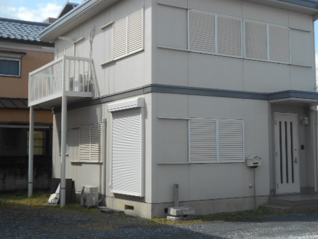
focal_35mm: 56
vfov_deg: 26.1
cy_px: 108
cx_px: 190
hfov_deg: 34.2
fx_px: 514
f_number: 4.2
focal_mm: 7.7
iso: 80
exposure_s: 1/640
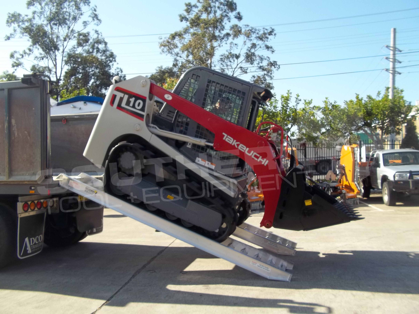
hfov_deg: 56.8
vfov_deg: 44.2
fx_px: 387
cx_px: 210
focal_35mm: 32
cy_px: 157
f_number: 8.8
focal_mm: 5.7
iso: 64
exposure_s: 1/80
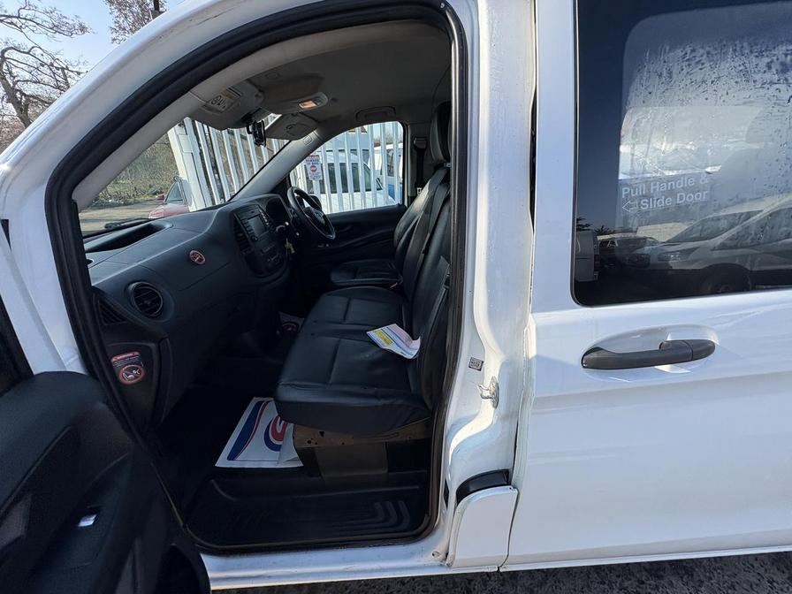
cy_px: 297
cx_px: 396
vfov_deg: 85.7
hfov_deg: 102.1
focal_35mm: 14
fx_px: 320
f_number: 2.2
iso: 40
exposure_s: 1/448
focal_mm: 2.22
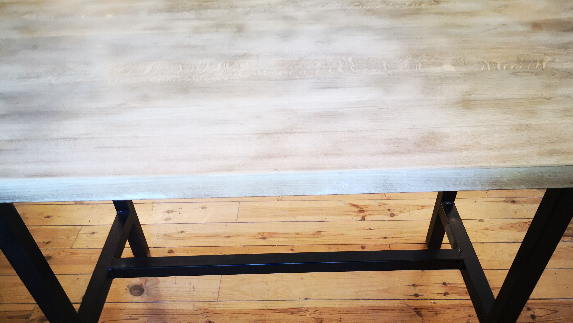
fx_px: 456
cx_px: 288
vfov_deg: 38.5
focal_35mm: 30
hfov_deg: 64.3
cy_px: 215
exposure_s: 1/50
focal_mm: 3.95
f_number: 1.8
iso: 500
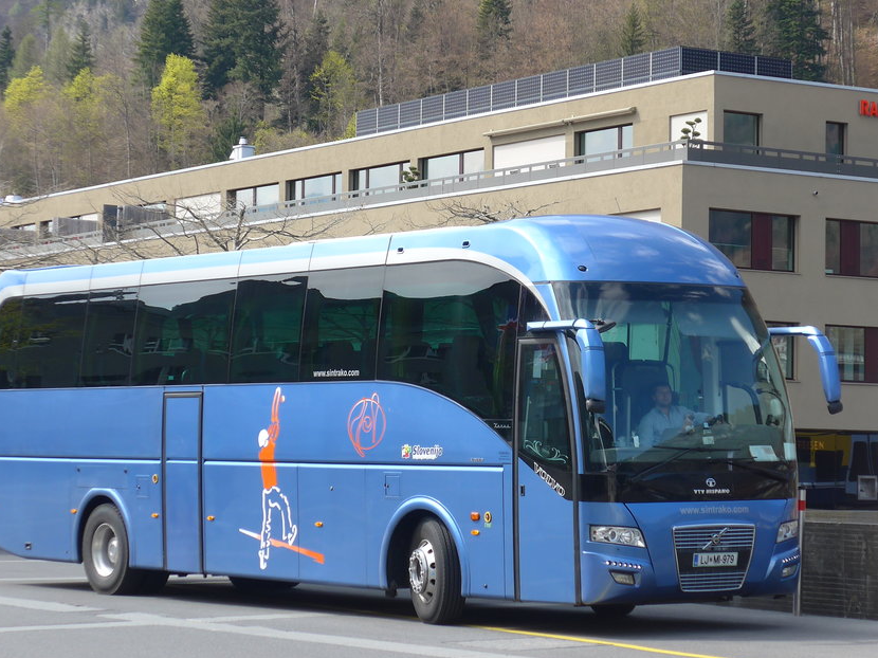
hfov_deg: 18.4
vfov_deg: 13.8
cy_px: 298
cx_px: 454
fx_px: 2713
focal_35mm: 107
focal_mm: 15
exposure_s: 1/250
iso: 80
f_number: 4.2
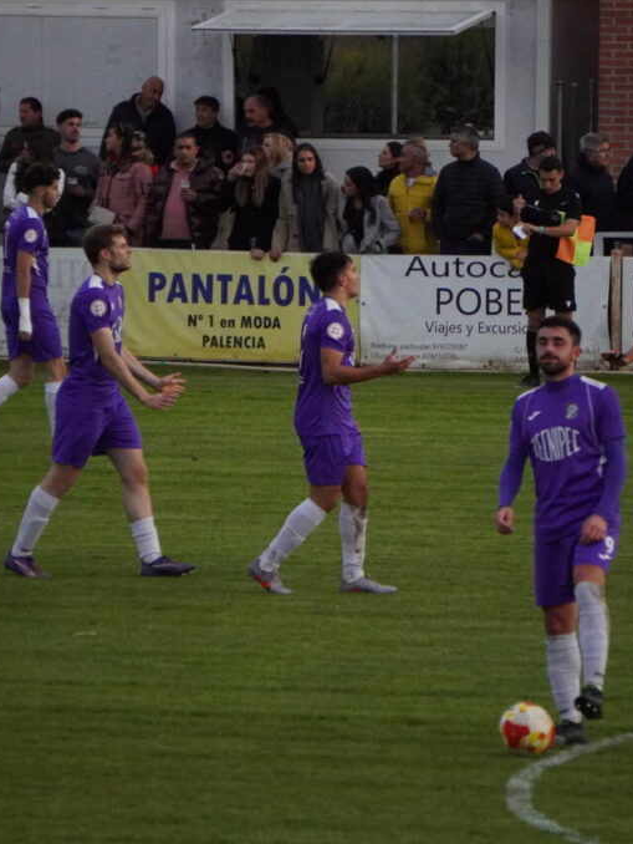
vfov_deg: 4.3
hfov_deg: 3.3
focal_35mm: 457
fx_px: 11135
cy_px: 421
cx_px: 381
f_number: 6.3
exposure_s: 1/2500
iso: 6400
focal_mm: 210
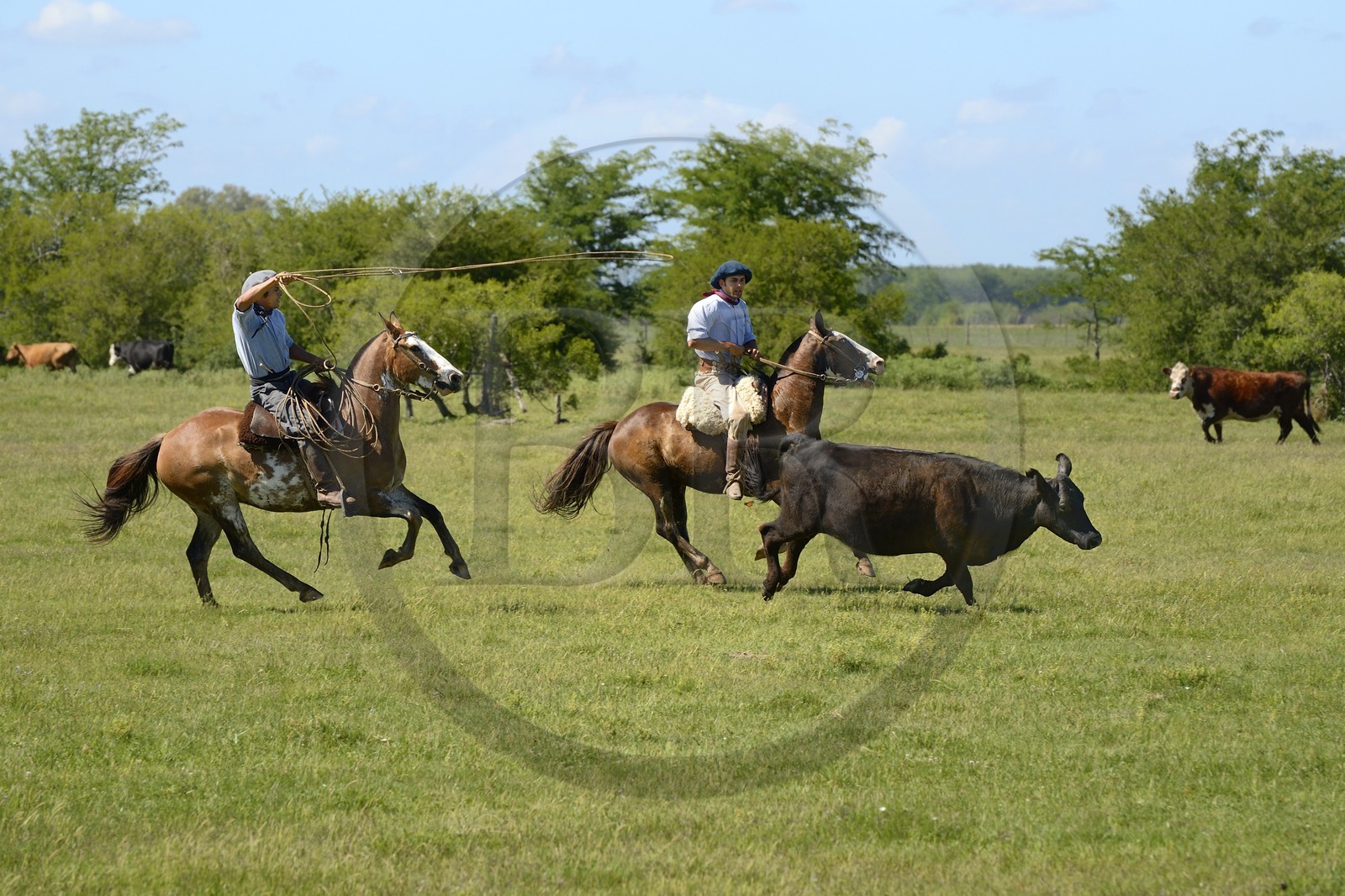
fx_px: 6910
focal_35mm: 185
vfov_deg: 7.4
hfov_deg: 11.1
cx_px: 672
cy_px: 448
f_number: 8
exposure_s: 1/800
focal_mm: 185
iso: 400
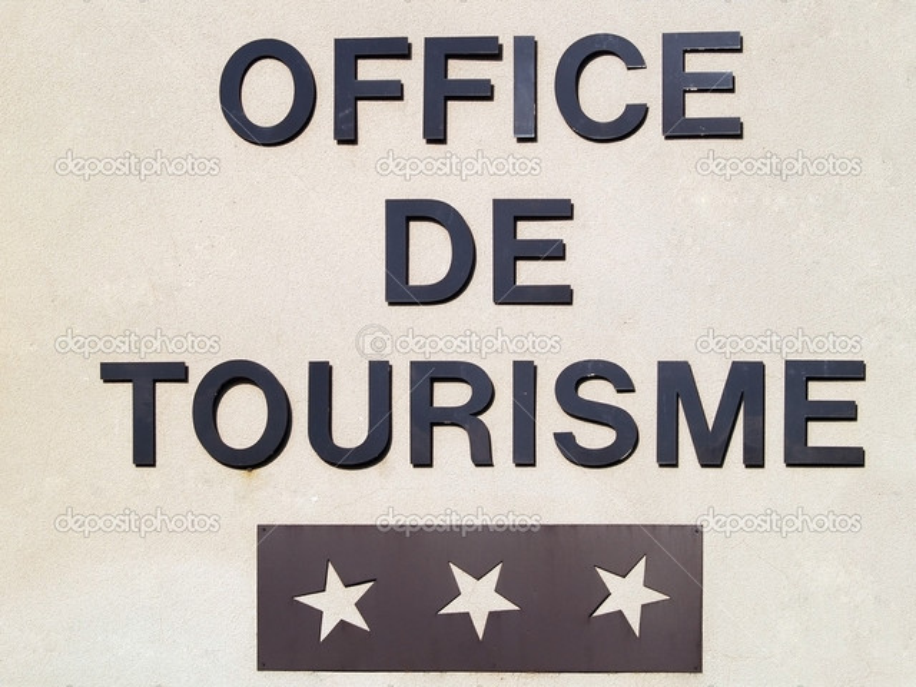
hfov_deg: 18.5
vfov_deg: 14.0
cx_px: 458
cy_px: 344
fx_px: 2805
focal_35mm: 106
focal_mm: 53
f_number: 8
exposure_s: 1/500
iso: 100
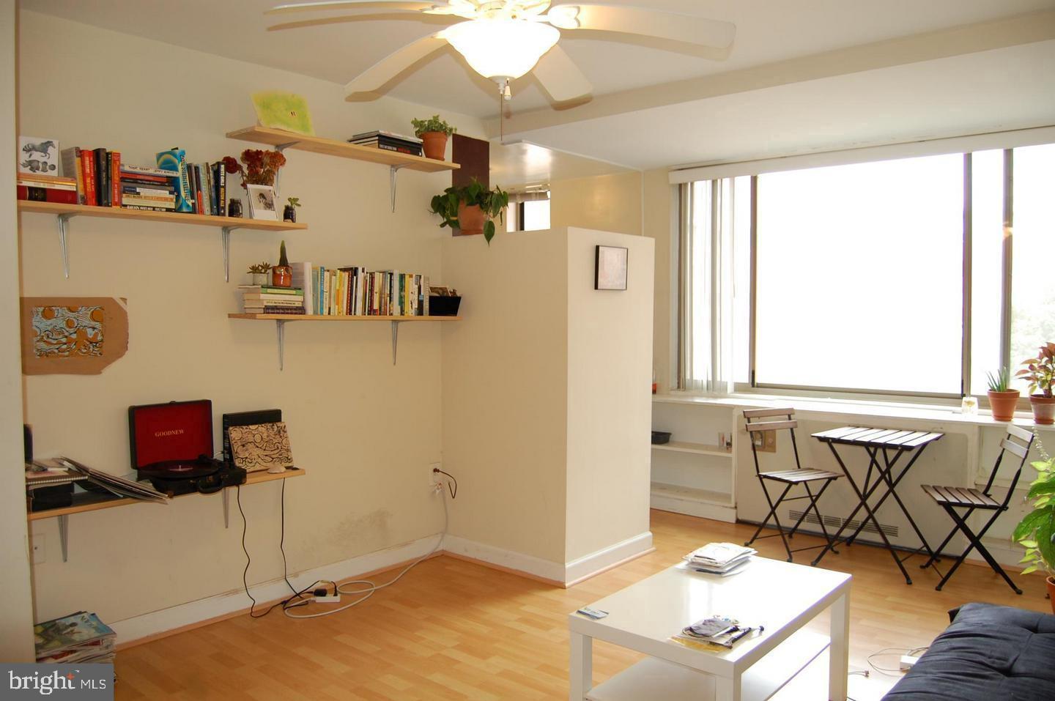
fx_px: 790
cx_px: 528
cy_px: 350
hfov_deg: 67.4
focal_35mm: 27
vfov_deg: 47.8
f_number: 3.5
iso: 400
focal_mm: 18
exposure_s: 1/80
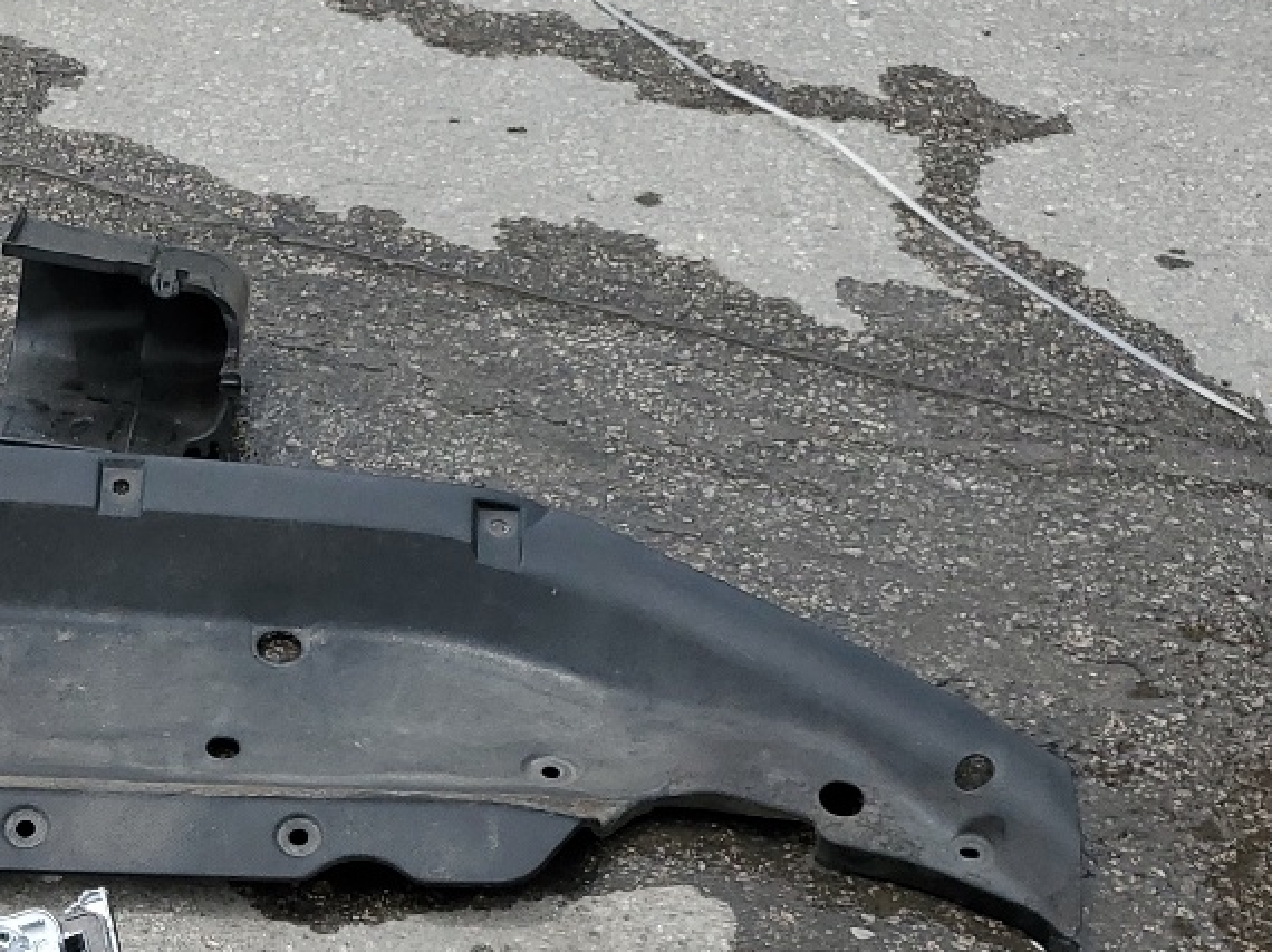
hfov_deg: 25.0
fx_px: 2681
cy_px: 1269
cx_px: -89
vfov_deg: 18.6
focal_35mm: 73
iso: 50
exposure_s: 1/3333
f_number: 1.5
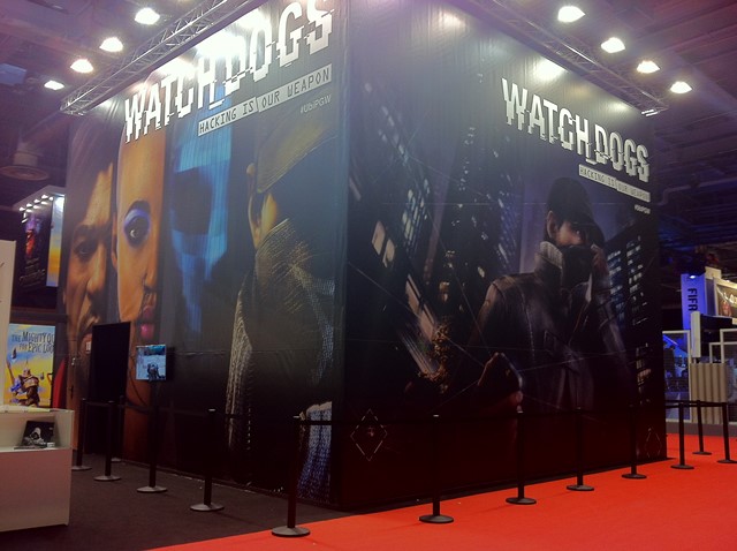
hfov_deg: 52.7
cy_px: 276
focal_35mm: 35
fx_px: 744
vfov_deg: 40.6
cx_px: 368
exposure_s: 1/17
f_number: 2.8
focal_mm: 3.85
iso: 100
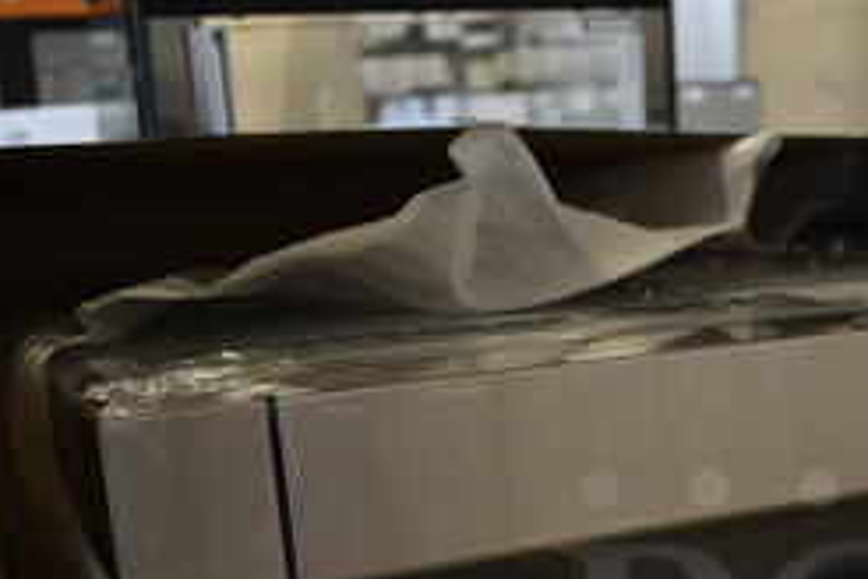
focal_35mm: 67
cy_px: 632
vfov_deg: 19.5
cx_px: 819
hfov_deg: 28.6
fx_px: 1615
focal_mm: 18
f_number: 3.5
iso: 800
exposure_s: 1/200
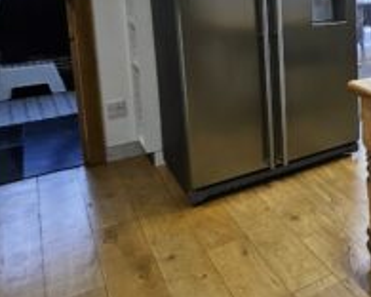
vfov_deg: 36.0
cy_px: 32
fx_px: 428
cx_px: 506
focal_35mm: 39
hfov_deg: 32.3
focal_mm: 1.74
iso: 80
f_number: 2.2
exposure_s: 1/50
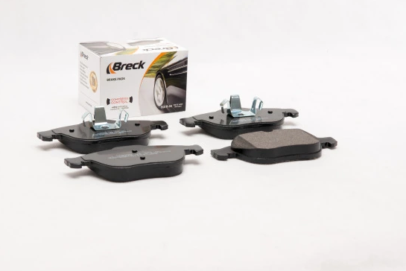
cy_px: 124
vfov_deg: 13.8
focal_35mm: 99
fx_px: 1117
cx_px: 209
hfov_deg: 20.6
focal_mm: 60
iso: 100
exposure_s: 1/125
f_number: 13
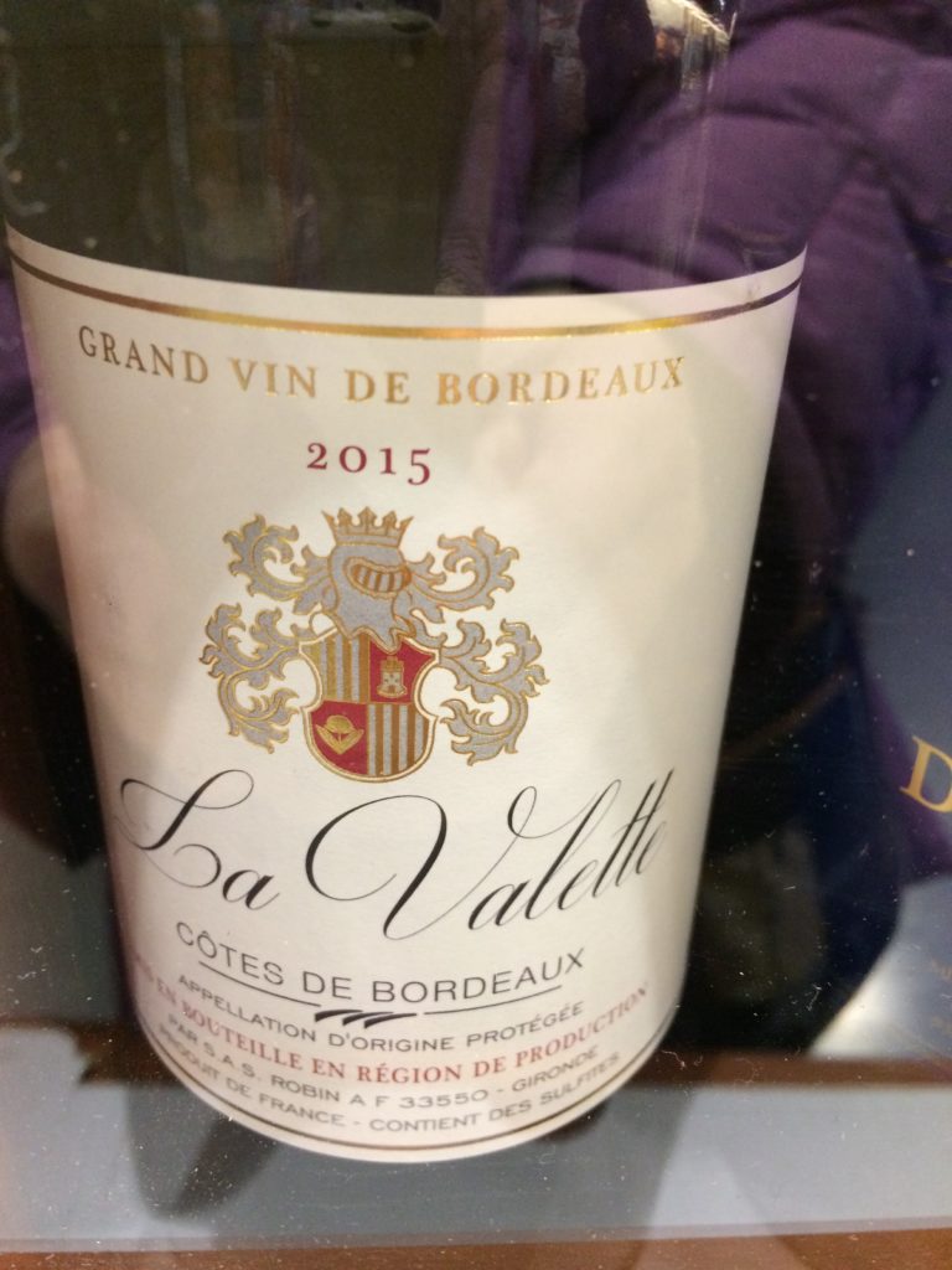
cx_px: 476
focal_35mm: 29
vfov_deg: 61.7
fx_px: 1063
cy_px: 635
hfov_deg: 48.2
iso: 250
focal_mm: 4.15
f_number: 2.2
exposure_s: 1/30
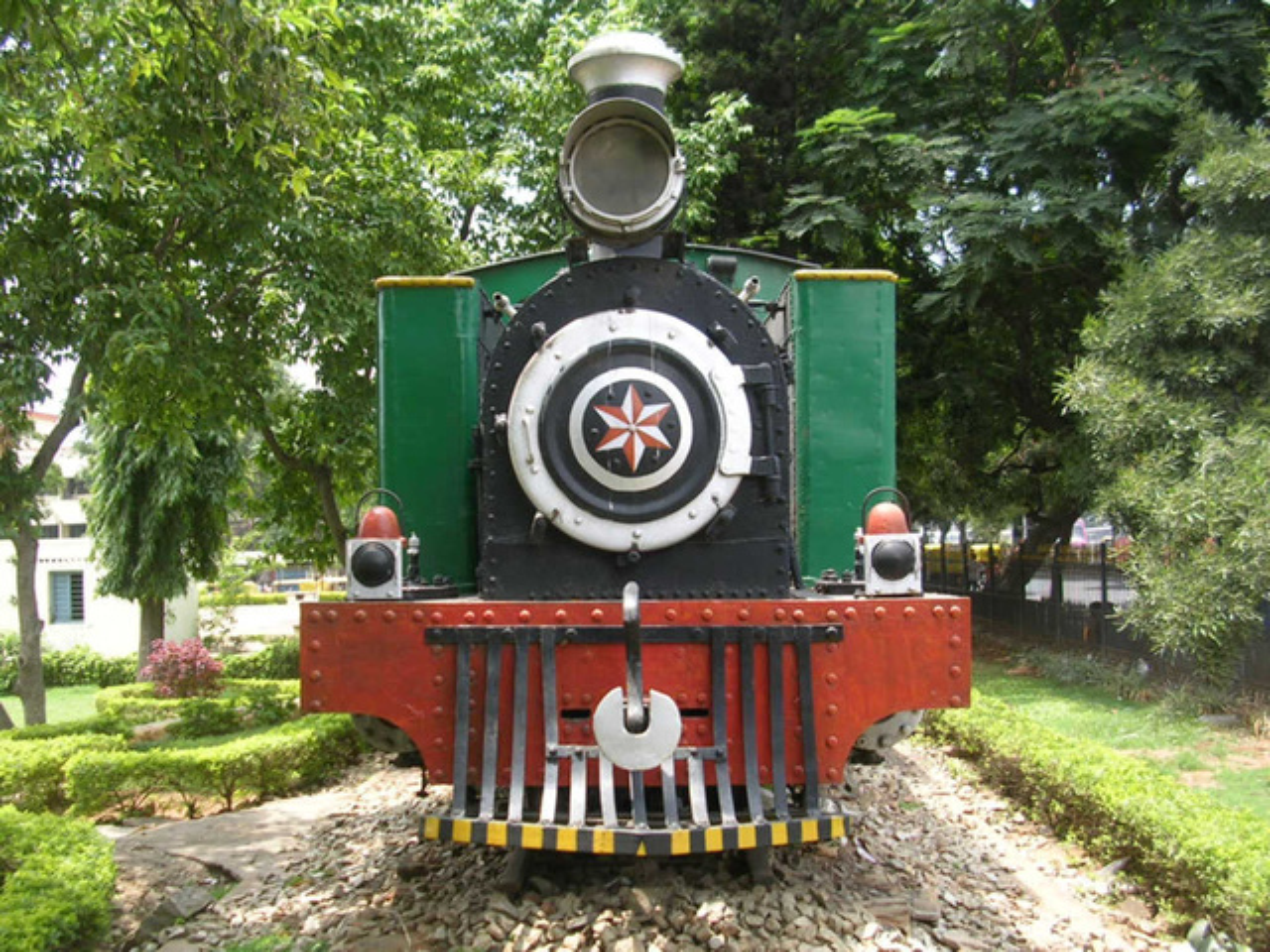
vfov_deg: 37.7
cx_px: 635
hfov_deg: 49.0
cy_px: 476
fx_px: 1394
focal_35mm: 38
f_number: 2.8
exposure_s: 1/228
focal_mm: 5.8
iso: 50
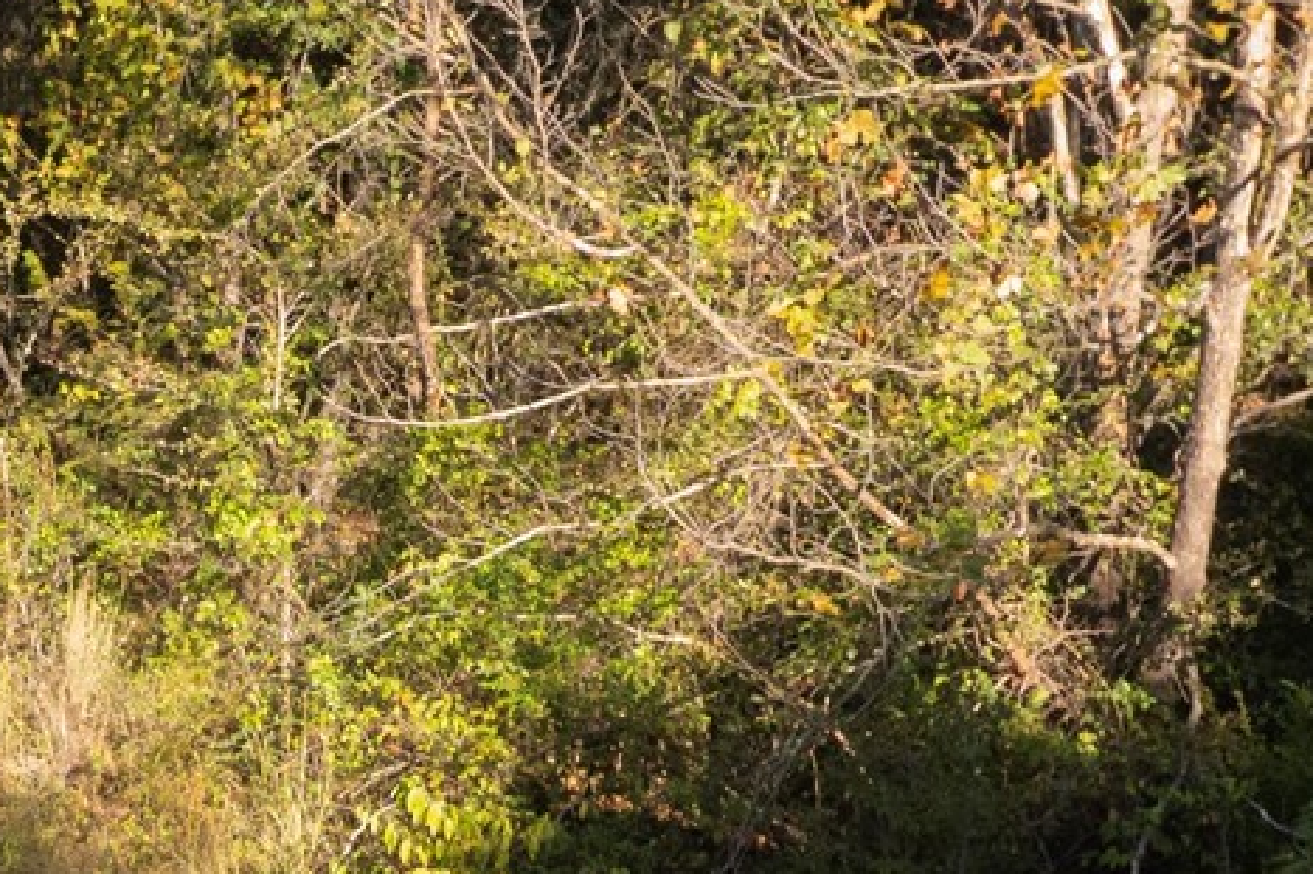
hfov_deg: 19.4
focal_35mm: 96
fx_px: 3500
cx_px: -463
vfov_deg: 13.1
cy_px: 1460
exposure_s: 1/90
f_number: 2.8
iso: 100
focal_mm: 8.38
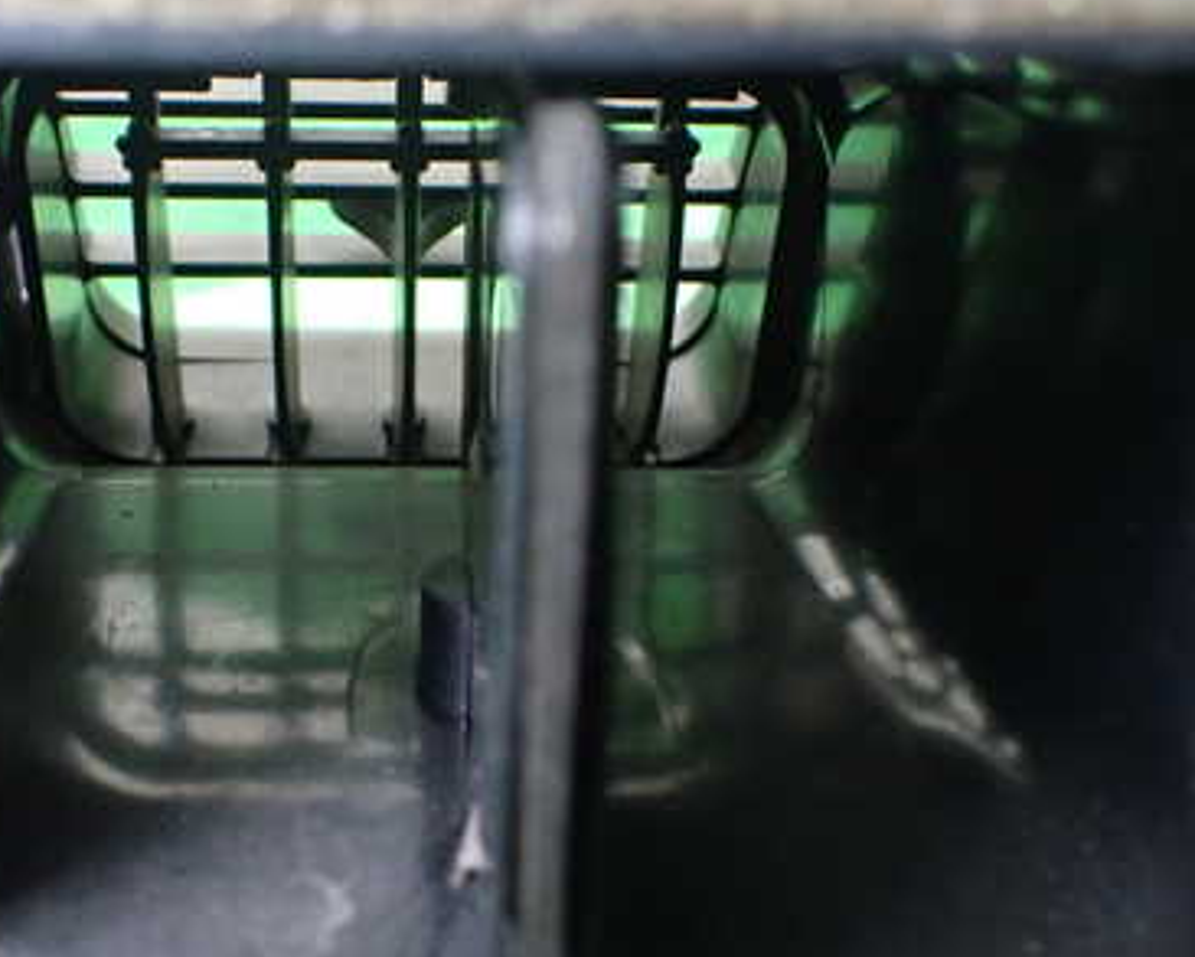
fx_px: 1698
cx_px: 460
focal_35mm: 48
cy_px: 630
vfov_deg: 31.2
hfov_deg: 38.6
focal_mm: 5.4
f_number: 2.3
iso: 800
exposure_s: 1/30
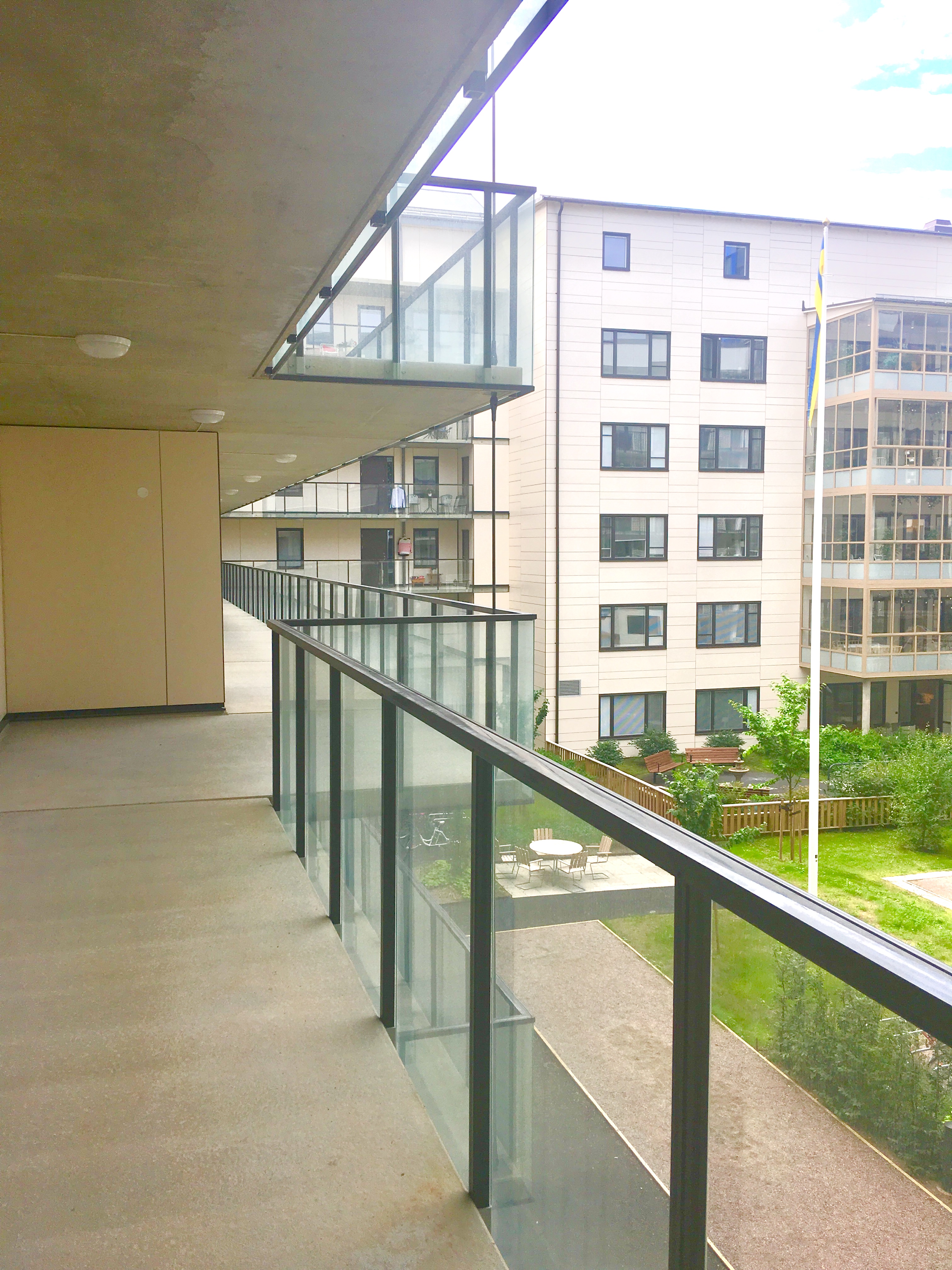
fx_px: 1063
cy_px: 635
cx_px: 476
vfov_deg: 61.7
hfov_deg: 48.2
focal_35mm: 29
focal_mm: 4.15
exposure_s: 1/668
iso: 25
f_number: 2.2
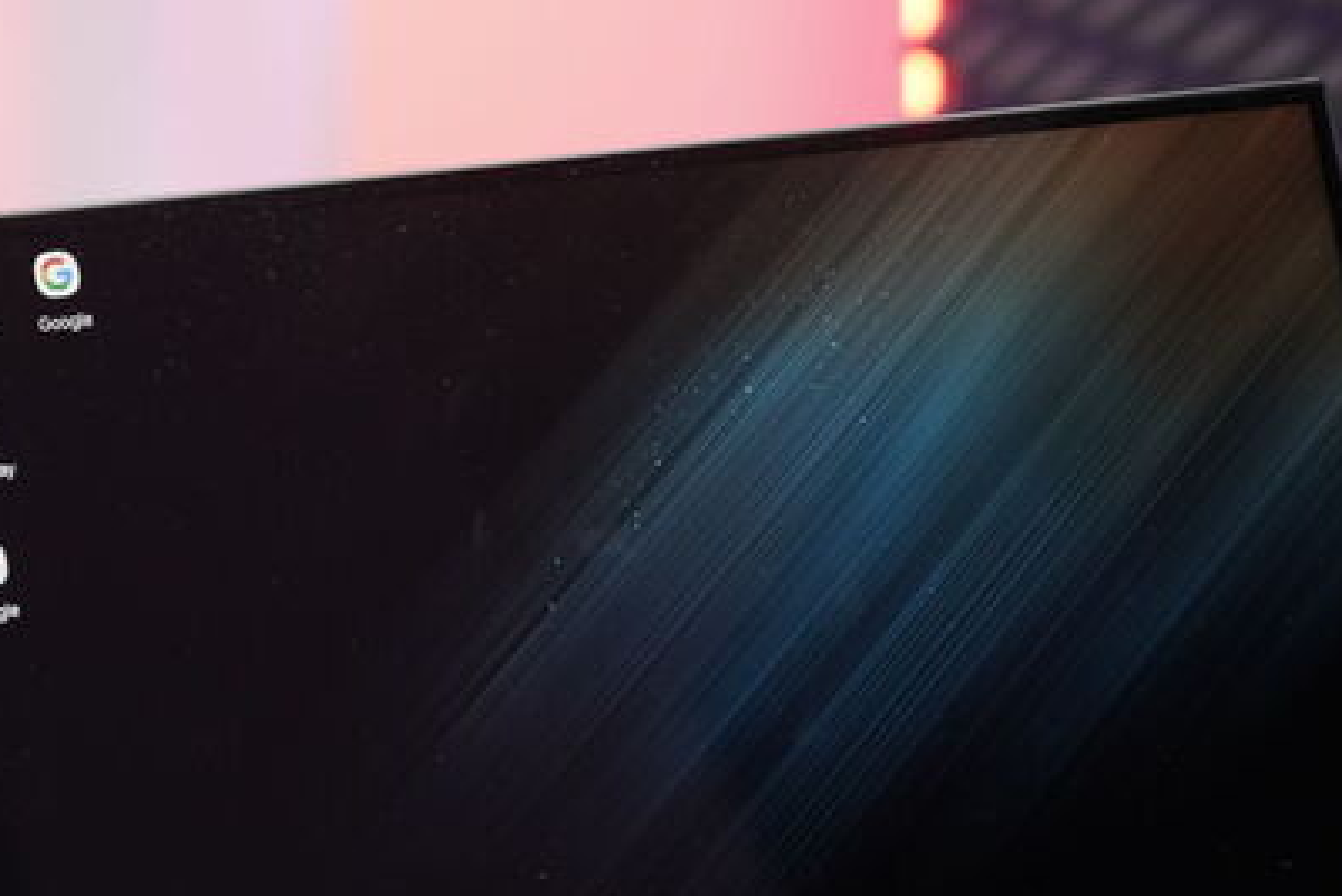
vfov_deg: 11.4
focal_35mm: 120
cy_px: 732
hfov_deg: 17.0
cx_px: 560
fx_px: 4475
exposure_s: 1/125
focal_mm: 58
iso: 1600
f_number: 5
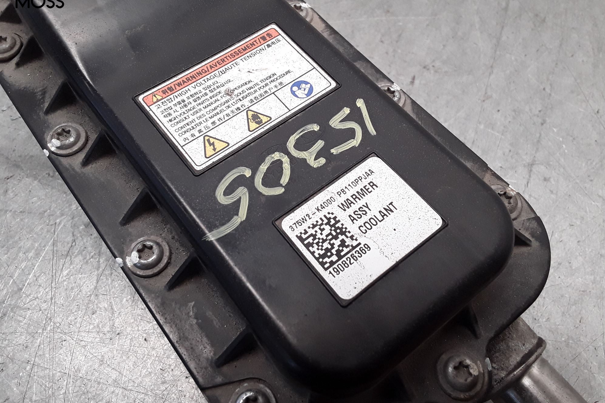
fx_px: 504
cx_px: 296
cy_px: 189
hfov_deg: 61.9
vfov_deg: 43.6
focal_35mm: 30
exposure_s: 1/125
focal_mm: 2.91
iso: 100
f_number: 1.9
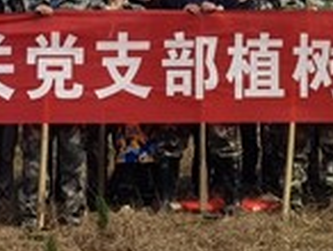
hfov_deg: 12.8
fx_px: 1474
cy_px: 7
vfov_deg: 9.7
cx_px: 255
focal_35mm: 153
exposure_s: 1/5291
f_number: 1.9
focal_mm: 6.71
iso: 50
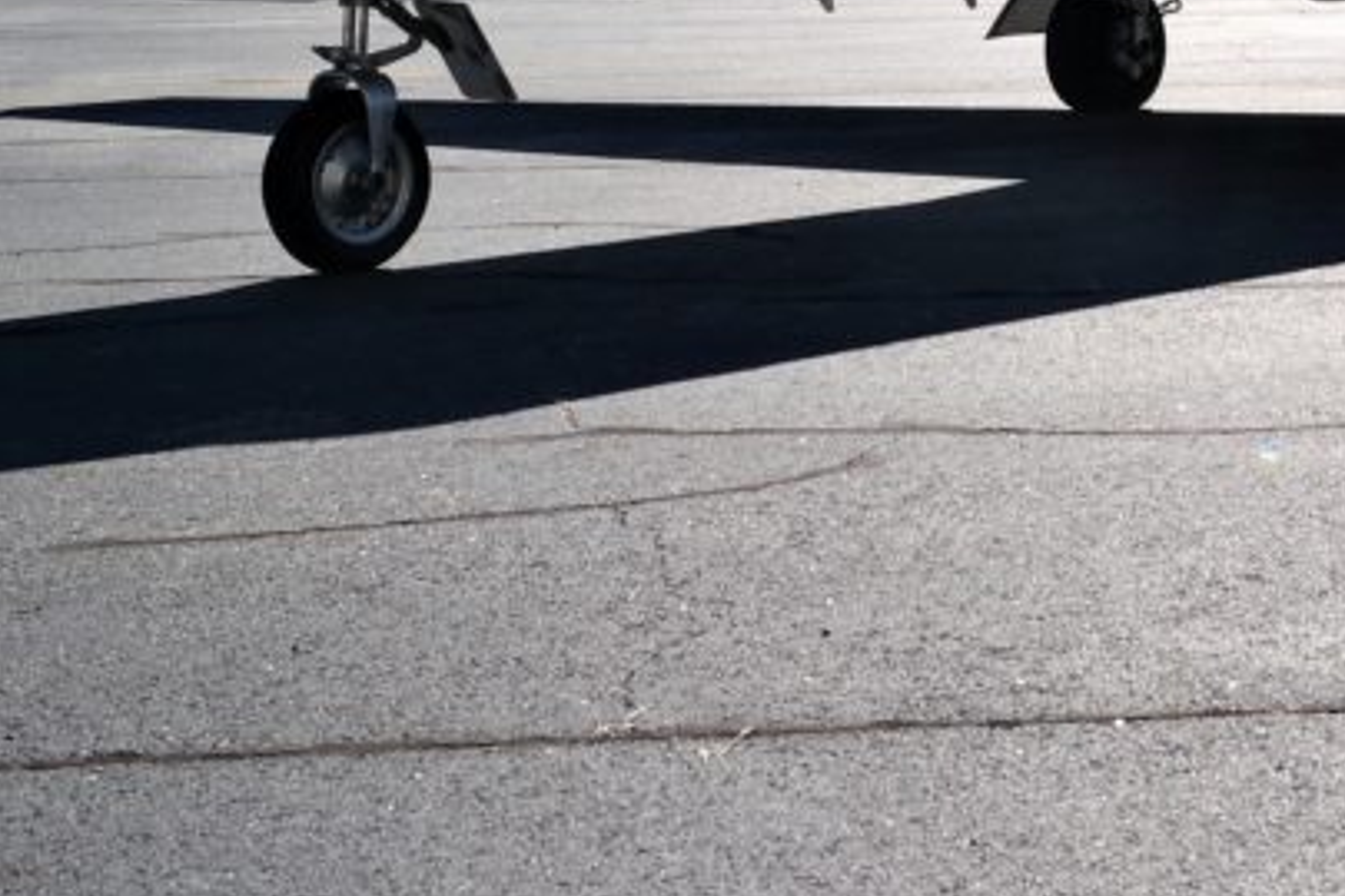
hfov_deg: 21.5
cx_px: 1378
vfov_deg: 14.7
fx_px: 3400
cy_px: -76
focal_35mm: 91
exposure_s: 1/320
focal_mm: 24
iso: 100
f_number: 7.1
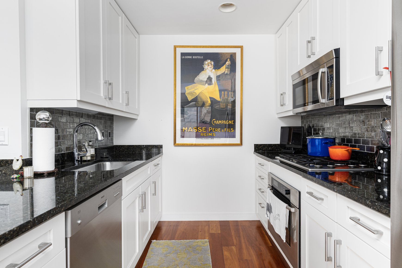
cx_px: 207
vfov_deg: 61.9
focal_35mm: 20
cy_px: 132
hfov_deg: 84.0
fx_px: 223
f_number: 7.1
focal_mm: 17
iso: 640
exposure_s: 1/125
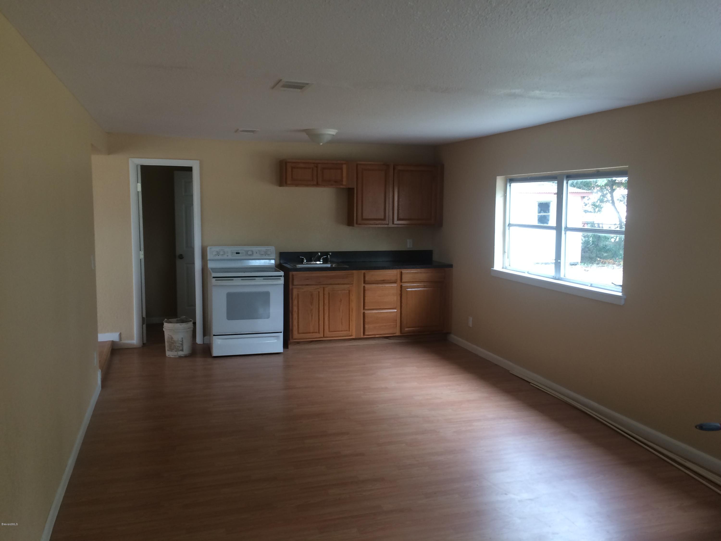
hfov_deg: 61.7
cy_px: 270
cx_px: 360
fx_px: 604
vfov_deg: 48.2
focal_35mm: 29
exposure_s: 1/30
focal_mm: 4.15
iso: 40
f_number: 2.2
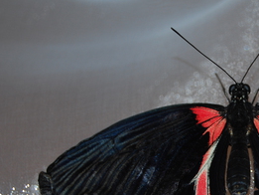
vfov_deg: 10.1
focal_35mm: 146
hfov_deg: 13.3
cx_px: 255
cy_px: 156
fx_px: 1093
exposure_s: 1/60
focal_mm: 48
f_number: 5.6
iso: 200
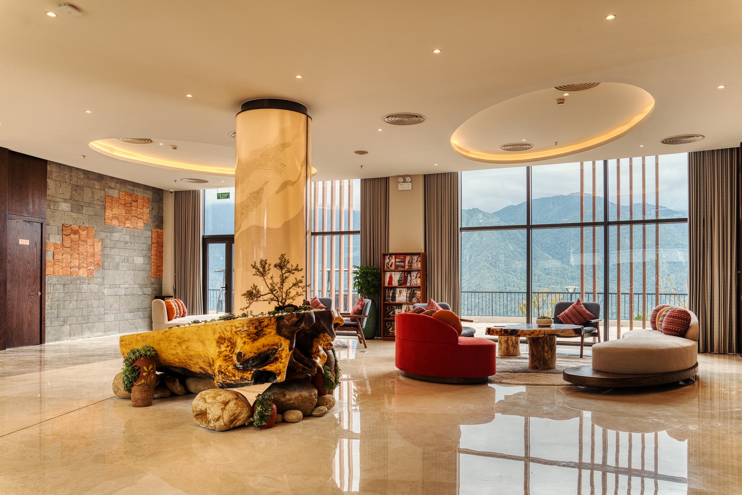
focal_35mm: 26
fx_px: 536
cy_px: 248
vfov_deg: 49.6
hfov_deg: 69.4
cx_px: 371
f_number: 8
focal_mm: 26
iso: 100
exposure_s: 1/20
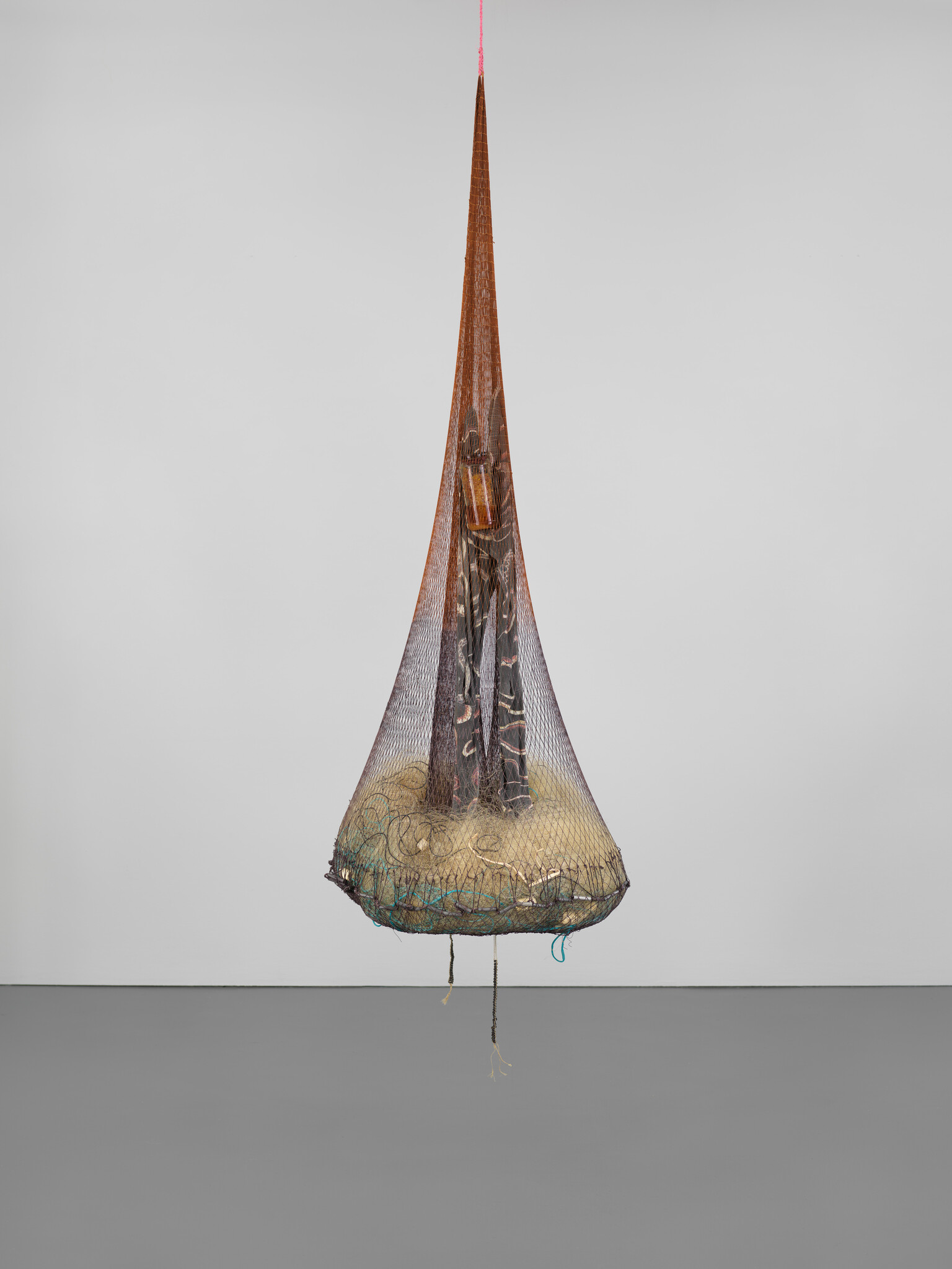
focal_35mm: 51
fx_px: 1870
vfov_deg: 37.5
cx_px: 476
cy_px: 634
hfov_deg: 28.6
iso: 64
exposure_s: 1/125
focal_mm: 80
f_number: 5.6
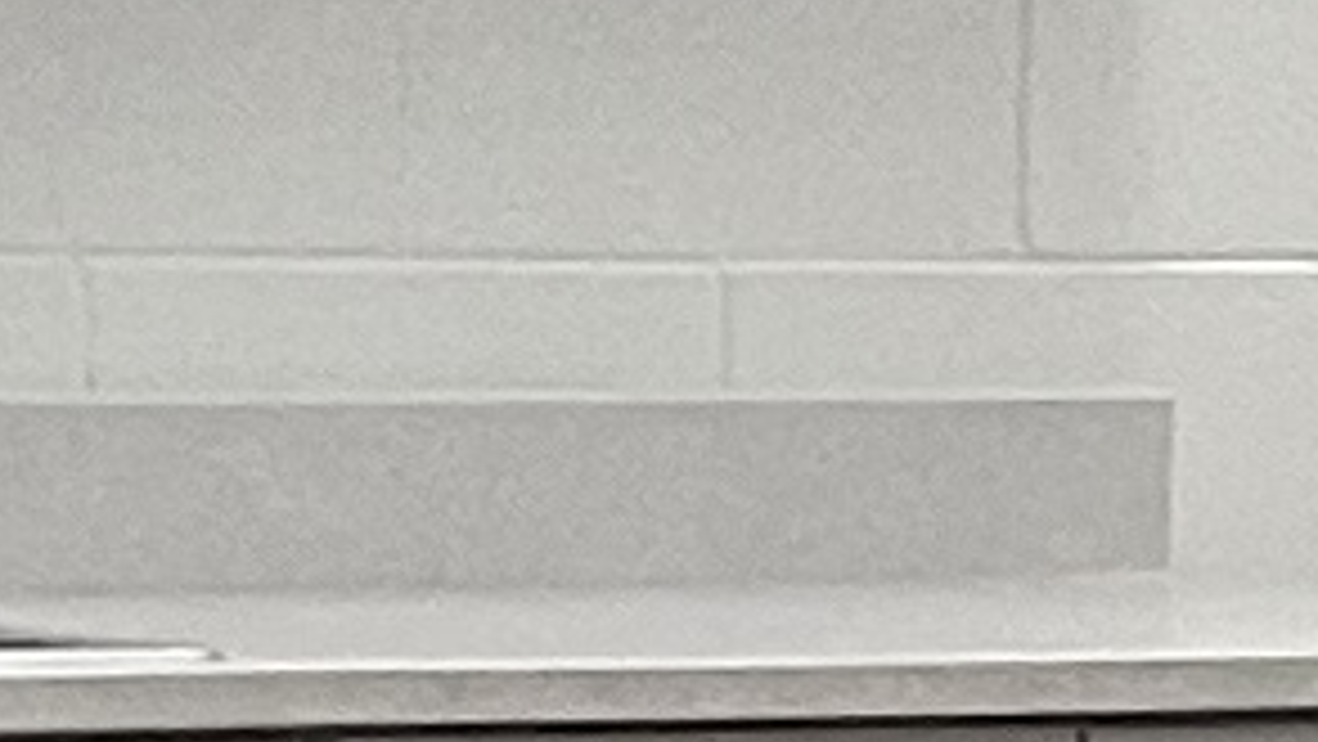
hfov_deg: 11.8
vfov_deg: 7.4
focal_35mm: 163
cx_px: 2605
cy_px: 623
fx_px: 5698
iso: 200
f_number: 1.6
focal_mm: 5.1
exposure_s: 1/60
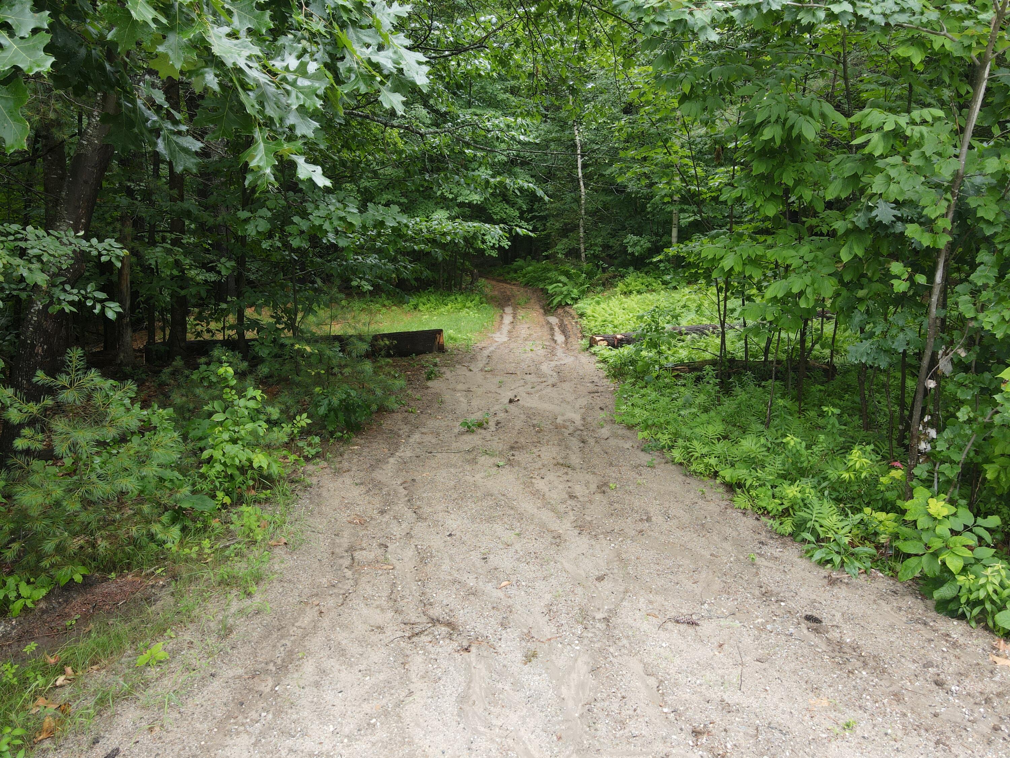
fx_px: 700
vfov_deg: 56.8
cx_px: 505
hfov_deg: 71.6
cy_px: 379
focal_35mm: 24
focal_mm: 4.5
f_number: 2.8
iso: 100
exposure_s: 1/30
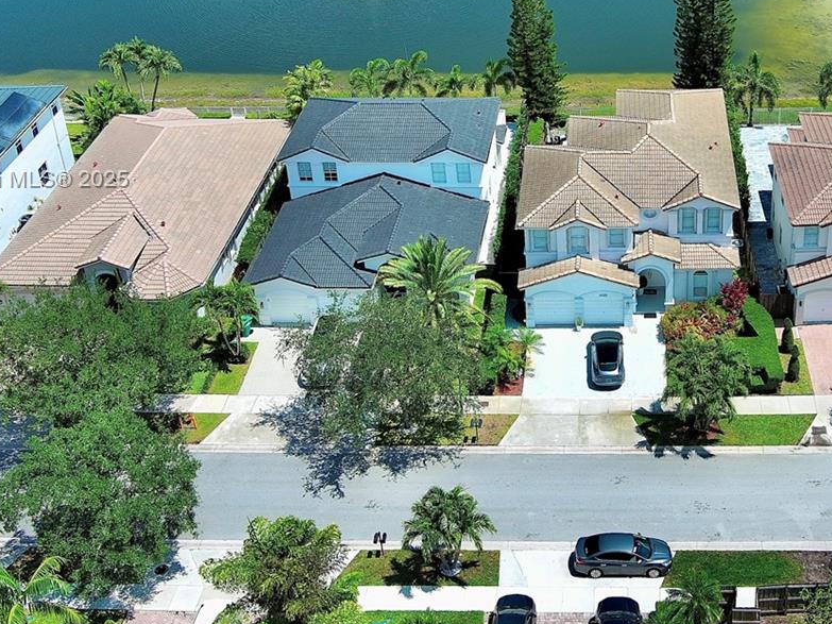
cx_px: 639
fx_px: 1370
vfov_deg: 25.4
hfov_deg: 33.0
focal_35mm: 57
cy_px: 181
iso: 101
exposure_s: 1/1560
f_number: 2.8
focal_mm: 10.57
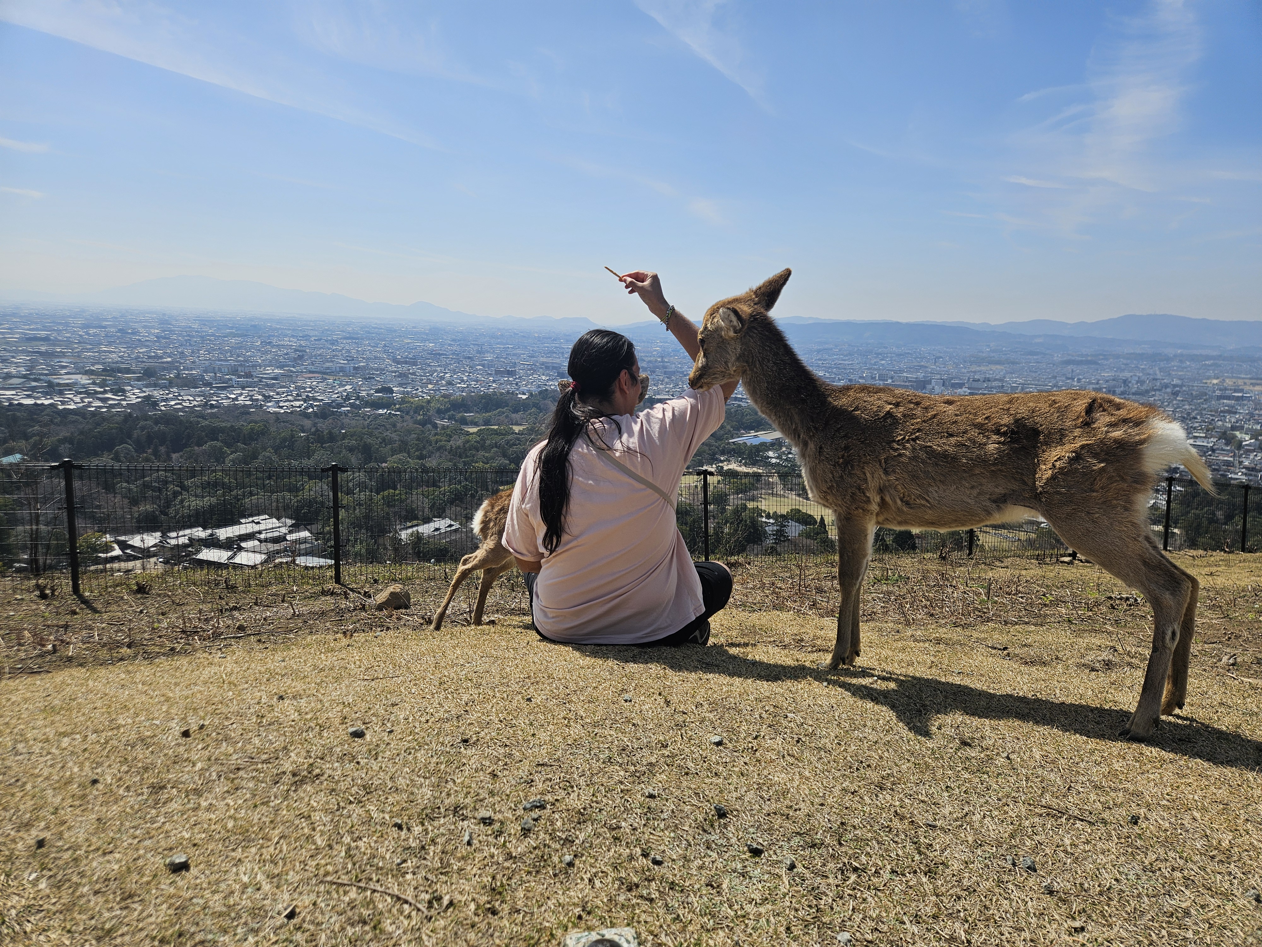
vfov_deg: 58.9
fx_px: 839
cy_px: 474
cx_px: 631
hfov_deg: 73.9
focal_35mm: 23
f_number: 1.8
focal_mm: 5.4
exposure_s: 1/3084
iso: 25
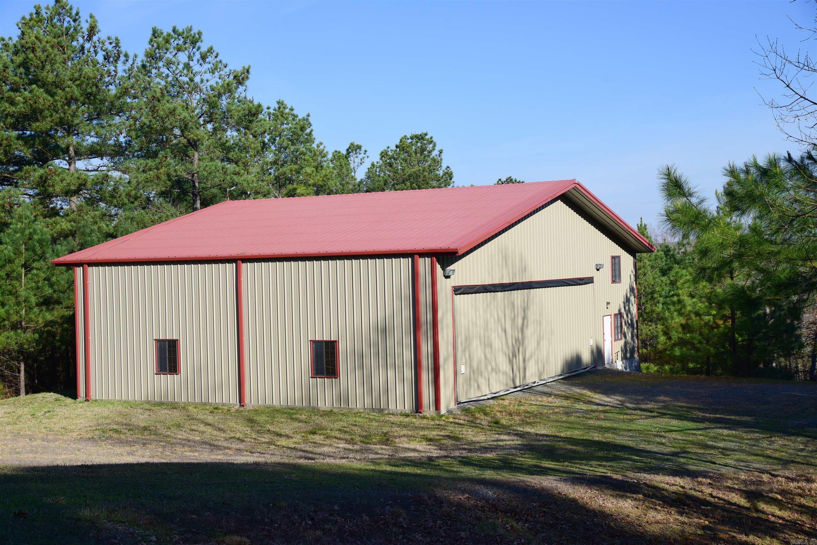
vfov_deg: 26.0
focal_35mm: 52
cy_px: 272
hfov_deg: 38.2
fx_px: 1180
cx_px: 408
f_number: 6.3
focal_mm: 52
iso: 100
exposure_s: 1/320
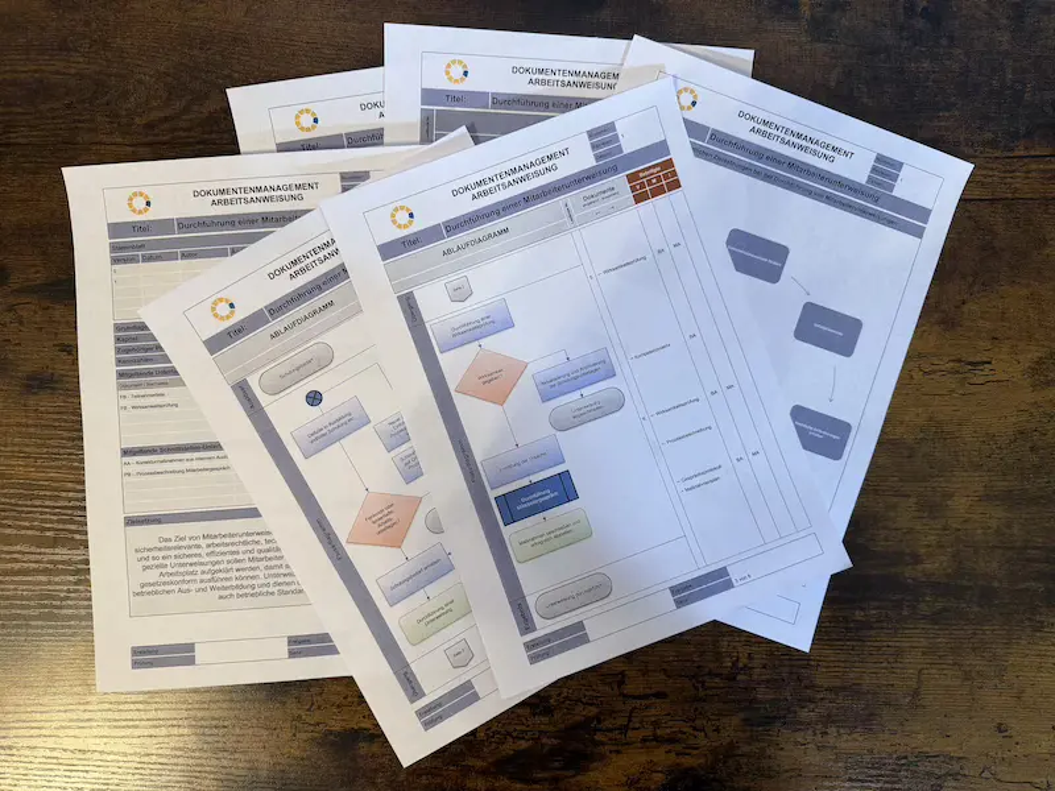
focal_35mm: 24
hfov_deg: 71.6
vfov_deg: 56.8
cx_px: 528
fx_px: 731
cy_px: 396
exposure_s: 1/50
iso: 200
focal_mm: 6.76
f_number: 1.78
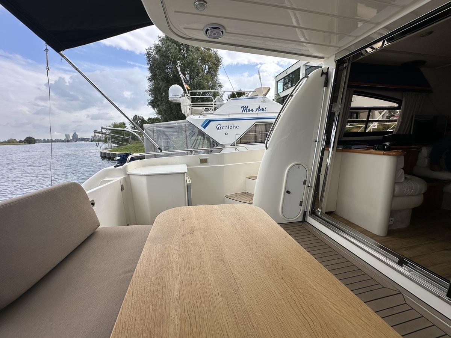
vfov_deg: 85.7
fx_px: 182
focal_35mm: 14
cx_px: 226
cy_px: 169
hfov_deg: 102.1
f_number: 2.2
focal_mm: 2.22
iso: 40
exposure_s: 1/917
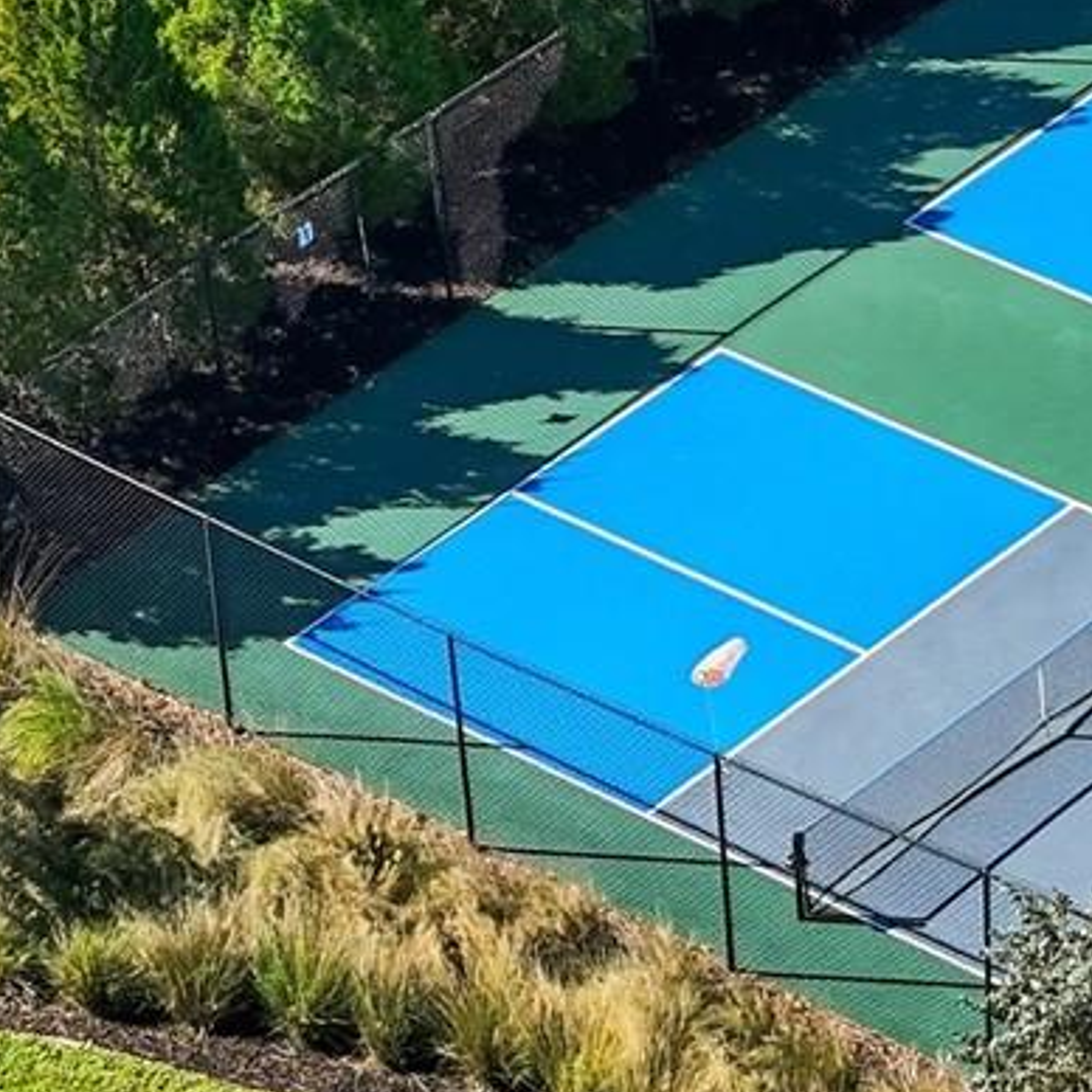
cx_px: 1863
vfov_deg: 6.8
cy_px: -35
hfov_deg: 6.7
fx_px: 9101
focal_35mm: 255
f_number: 2.8
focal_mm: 19.4
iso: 140
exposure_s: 1/1600
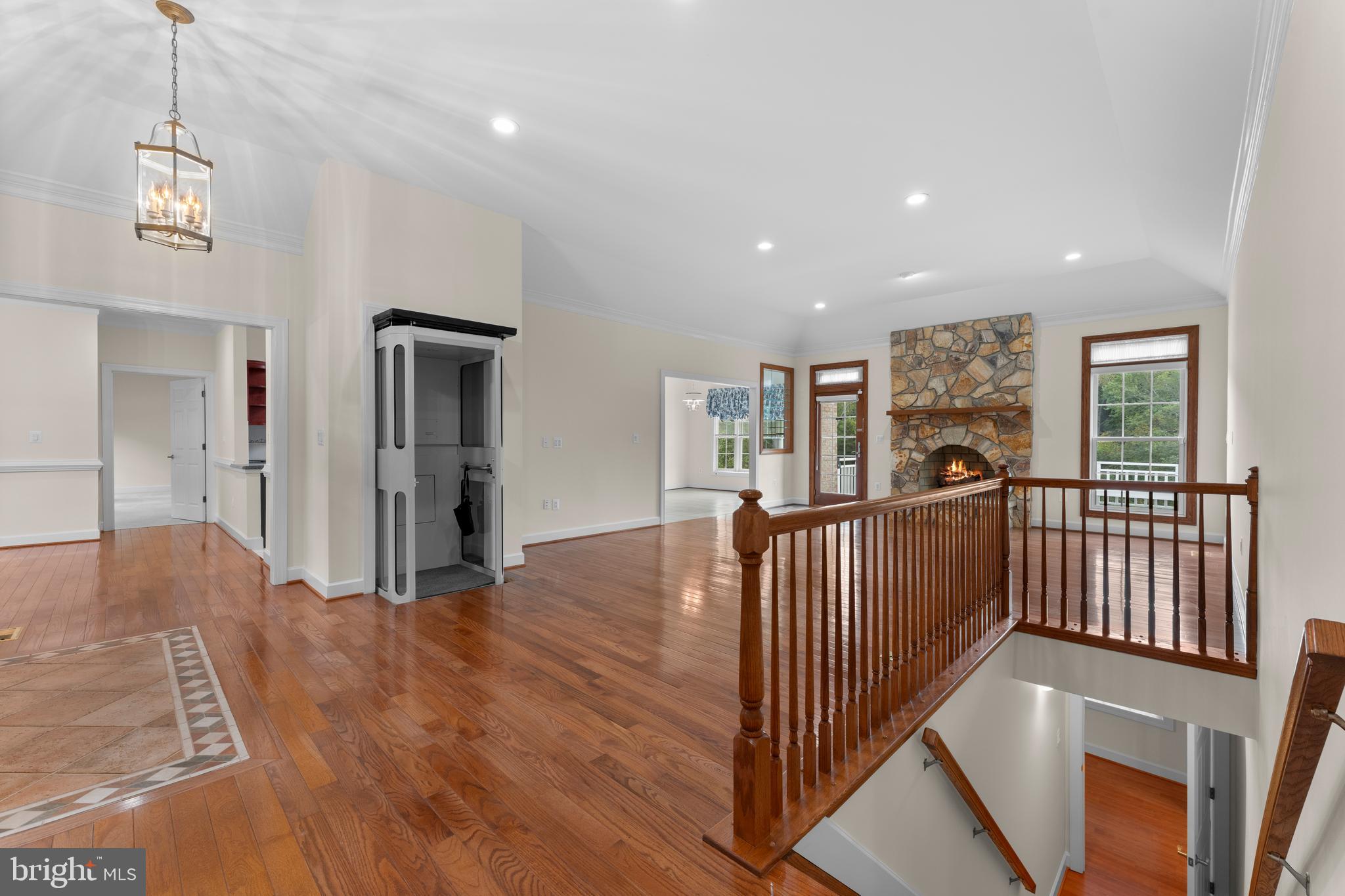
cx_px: 672
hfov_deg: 104.3
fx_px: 523
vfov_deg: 81.2
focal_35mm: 14
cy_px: 448
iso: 320
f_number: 9
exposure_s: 1/2
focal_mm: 14
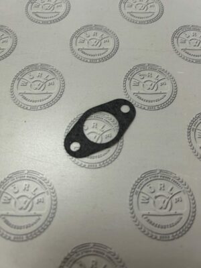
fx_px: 201
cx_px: 100
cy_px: 134
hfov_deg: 53.1
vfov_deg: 67.3
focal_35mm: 26
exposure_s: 1/50
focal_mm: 5.7
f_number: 1.5
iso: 125
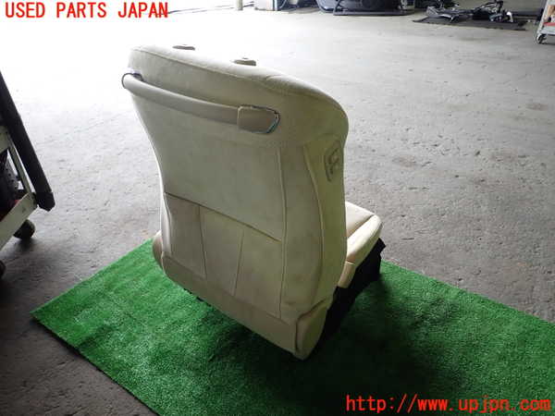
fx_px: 401
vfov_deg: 54.9
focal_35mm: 25
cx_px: 278
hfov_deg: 69.4
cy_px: 208
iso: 200
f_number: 2
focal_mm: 4.5
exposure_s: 1/60
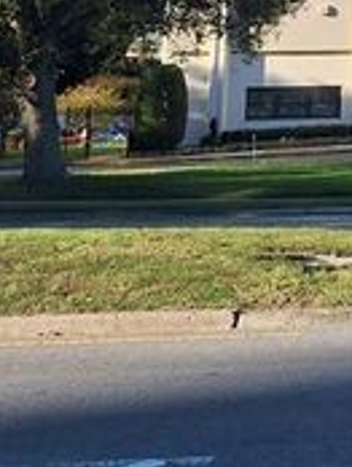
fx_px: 1190
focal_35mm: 88
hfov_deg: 14.9
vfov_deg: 20.4
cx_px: 607
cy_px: -136
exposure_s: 1/2137
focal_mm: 5.54
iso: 40
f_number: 1.8
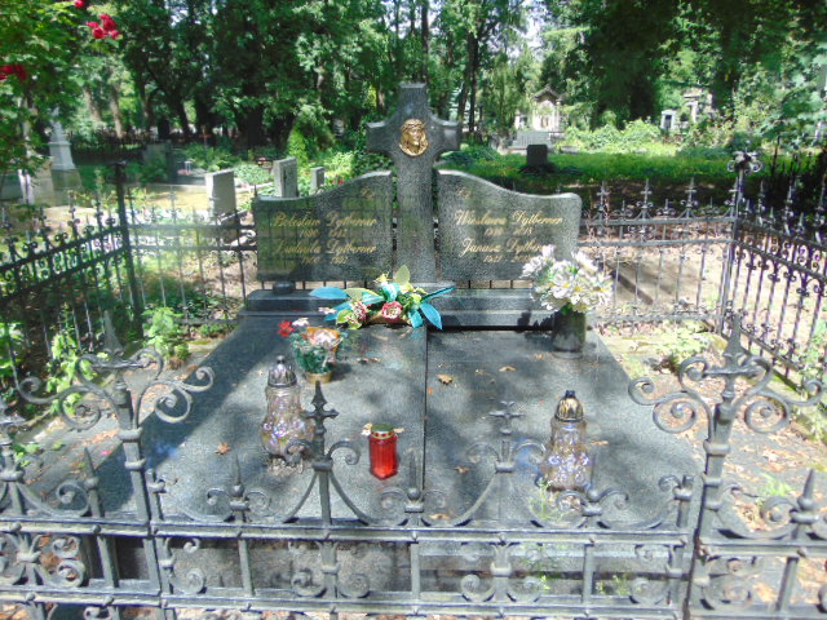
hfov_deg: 69.4
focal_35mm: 25
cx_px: 414
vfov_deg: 54.9
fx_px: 597
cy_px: 310
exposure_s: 1/200
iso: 80
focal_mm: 4.5
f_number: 3
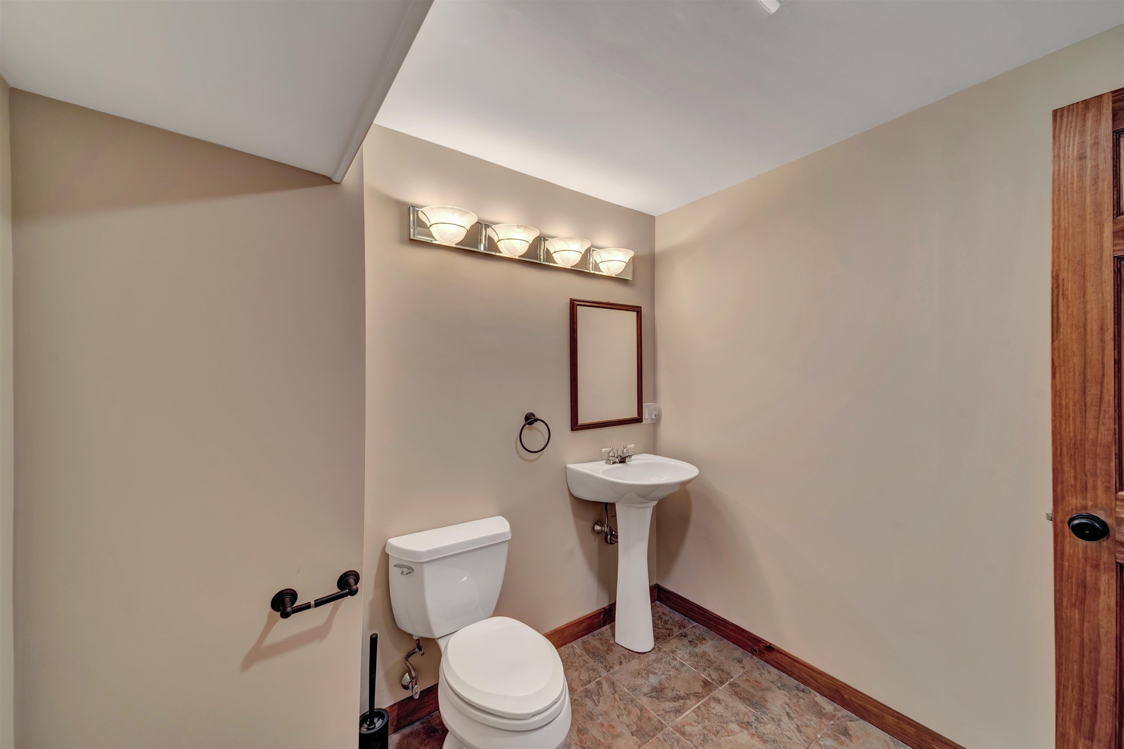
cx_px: 562
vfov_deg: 81.2
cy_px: 374
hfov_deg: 104.3
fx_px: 437
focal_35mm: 14
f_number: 8
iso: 200
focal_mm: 14
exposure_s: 1/20
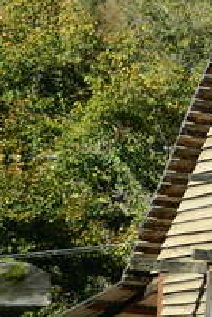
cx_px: 486
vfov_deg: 3.8
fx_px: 4718
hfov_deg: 2.6
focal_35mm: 536
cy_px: 268
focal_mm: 23.2
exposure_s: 1/200
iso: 80
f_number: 4.7
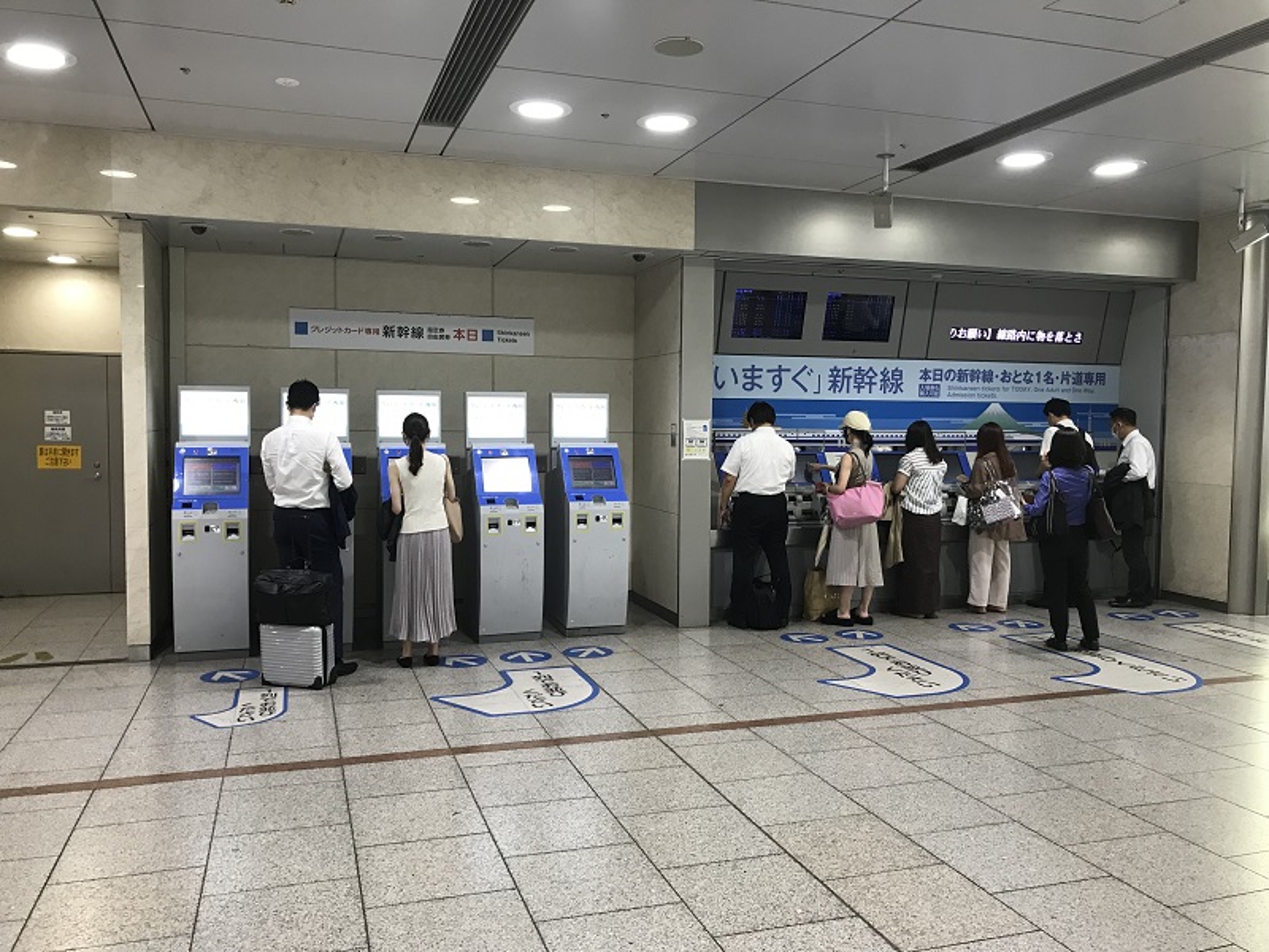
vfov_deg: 49.7
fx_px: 1026
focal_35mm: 28
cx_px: 634
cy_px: 476
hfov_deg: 63.4
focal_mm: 3.99
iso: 25
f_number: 1.8
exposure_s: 1/30
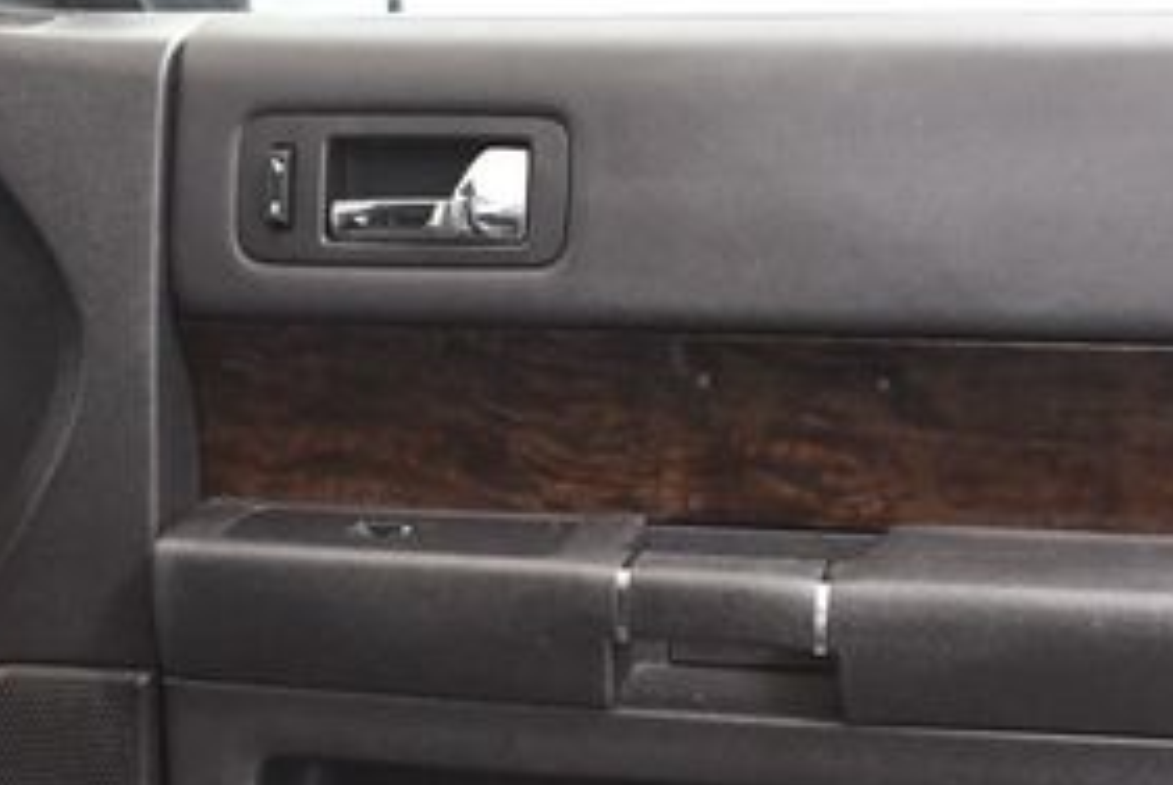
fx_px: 2675
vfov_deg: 16.7
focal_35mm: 82
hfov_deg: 24.7
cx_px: 622
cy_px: 518
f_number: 3.5
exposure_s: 1/80
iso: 3200
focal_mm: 18
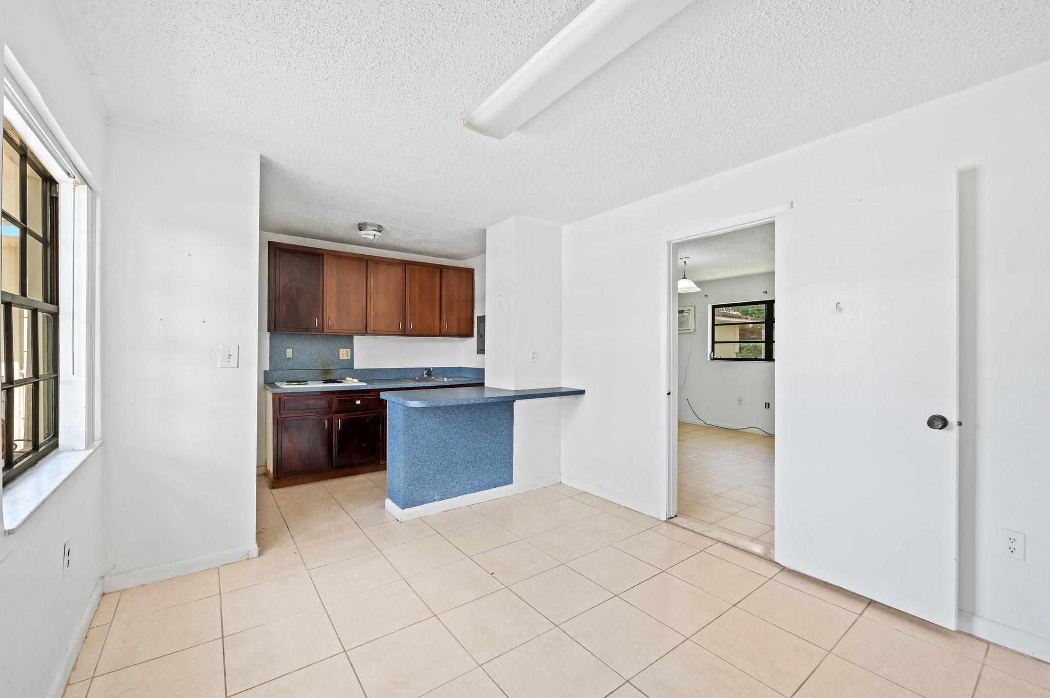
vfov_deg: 81.1
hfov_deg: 104.3
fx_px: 408
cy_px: 349
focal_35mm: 14
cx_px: 525
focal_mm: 14
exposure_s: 1/2.5
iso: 200
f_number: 8
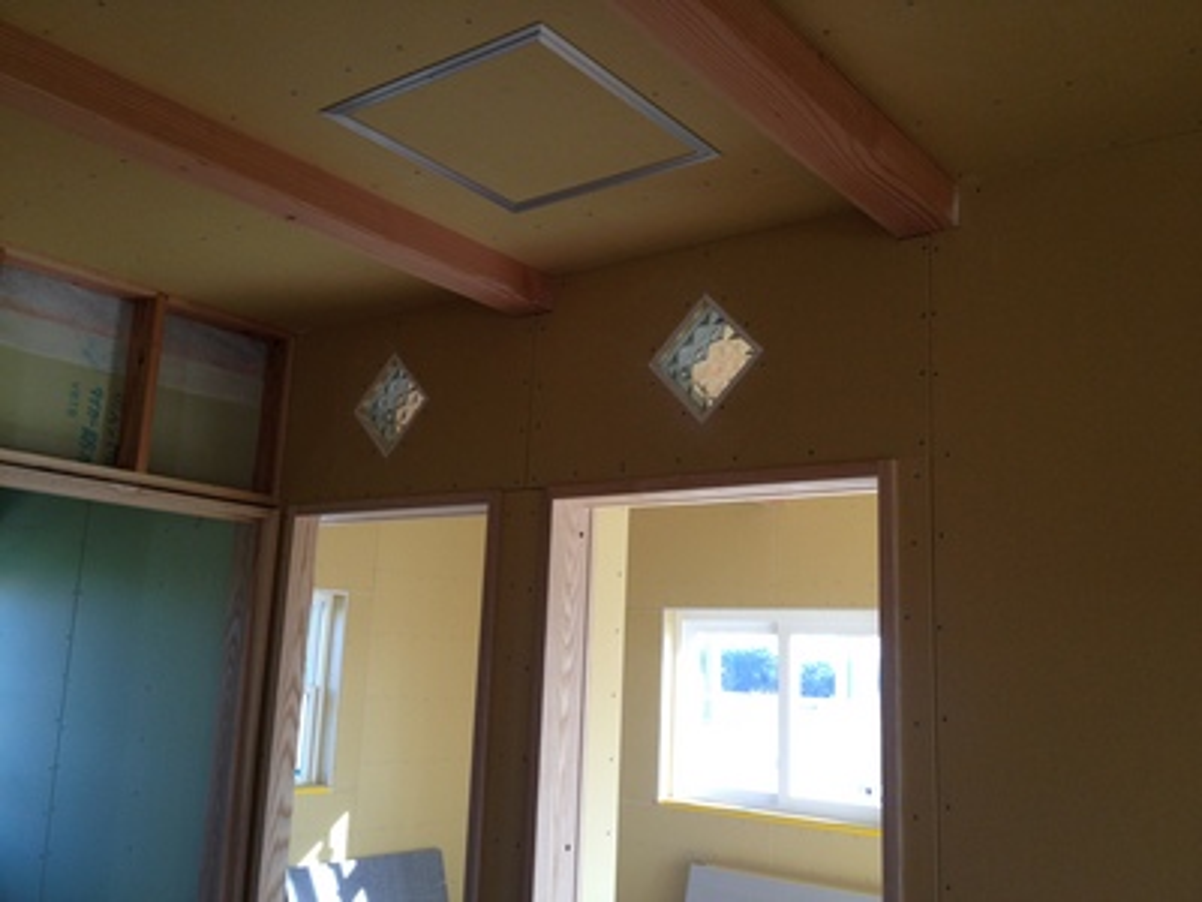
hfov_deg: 52.6
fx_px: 1215
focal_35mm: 35
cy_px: 451
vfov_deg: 40.7
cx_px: 601
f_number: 2.4
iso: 80
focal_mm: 4.28
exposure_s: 1/120
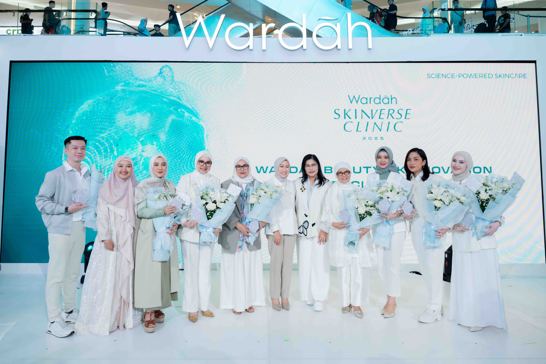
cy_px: 182
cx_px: 273
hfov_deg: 67.0
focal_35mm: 27
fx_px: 413
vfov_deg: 47.6
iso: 800
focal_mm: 27.2
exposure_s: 1/160
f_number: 4
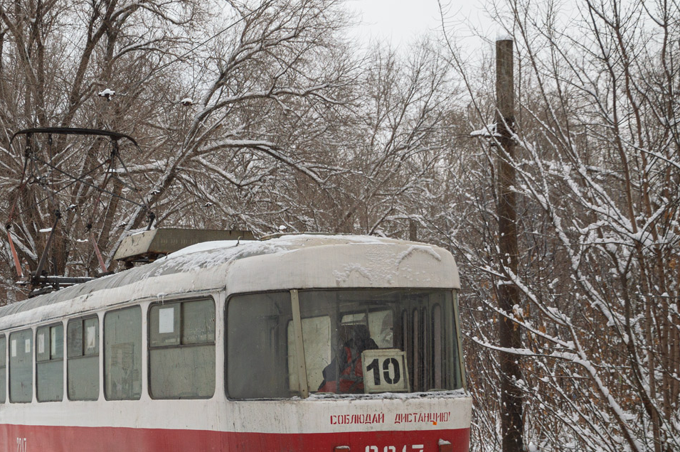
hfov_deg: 25.3
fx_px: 1510
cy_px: 319
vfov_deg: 17.0
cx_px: 251
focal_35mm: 80
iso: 100
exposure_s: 1/400
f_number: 5.6
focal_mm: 34
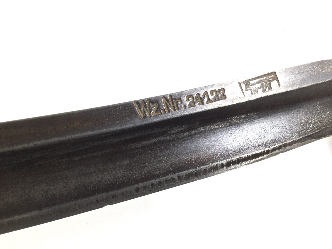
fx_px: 297
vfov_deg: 45.4
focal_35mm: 31
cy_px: 124
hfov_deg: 58.4
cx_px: 166
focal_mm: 3.3
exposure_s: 1/50
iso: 32
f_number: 2.4
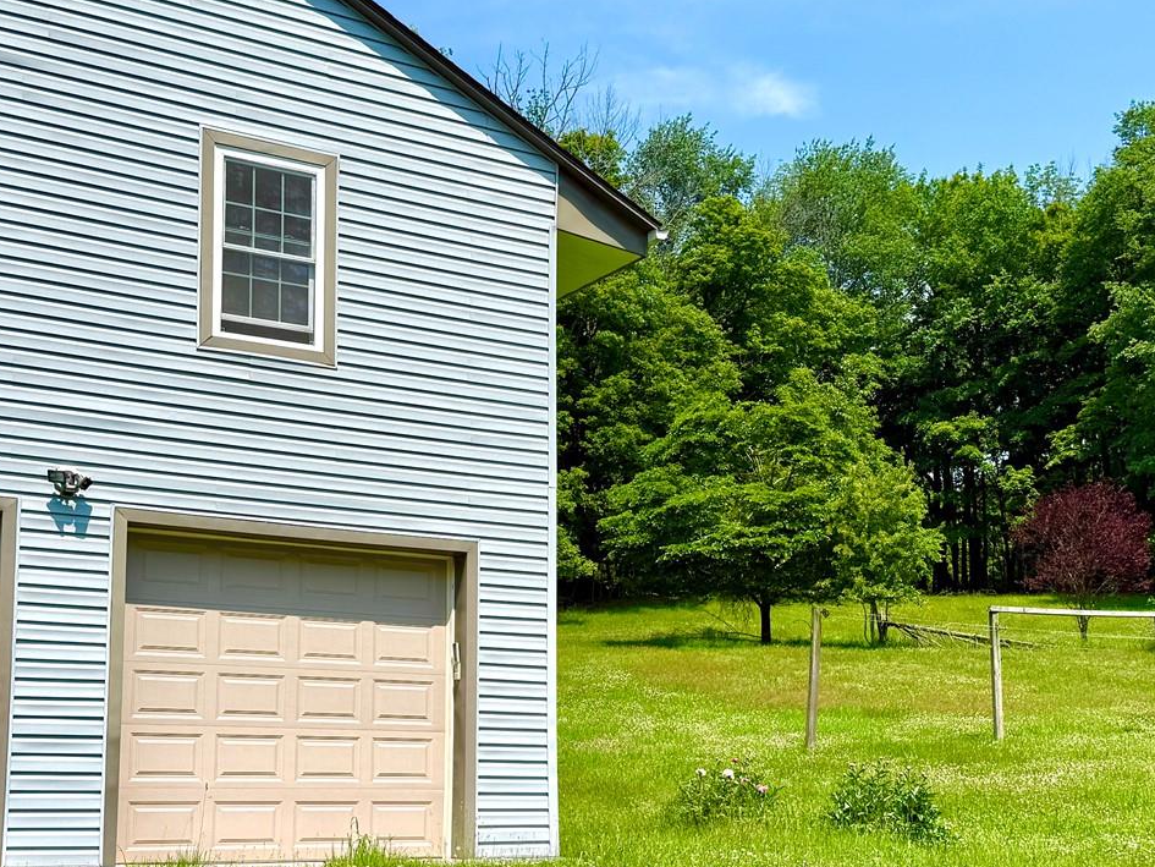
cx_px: 549
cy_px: 582
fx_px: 1735
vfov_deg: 27.9
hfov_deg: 36.8
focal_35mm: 52
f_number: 1.78
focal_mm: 6.76
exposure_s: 1/5714
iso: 80
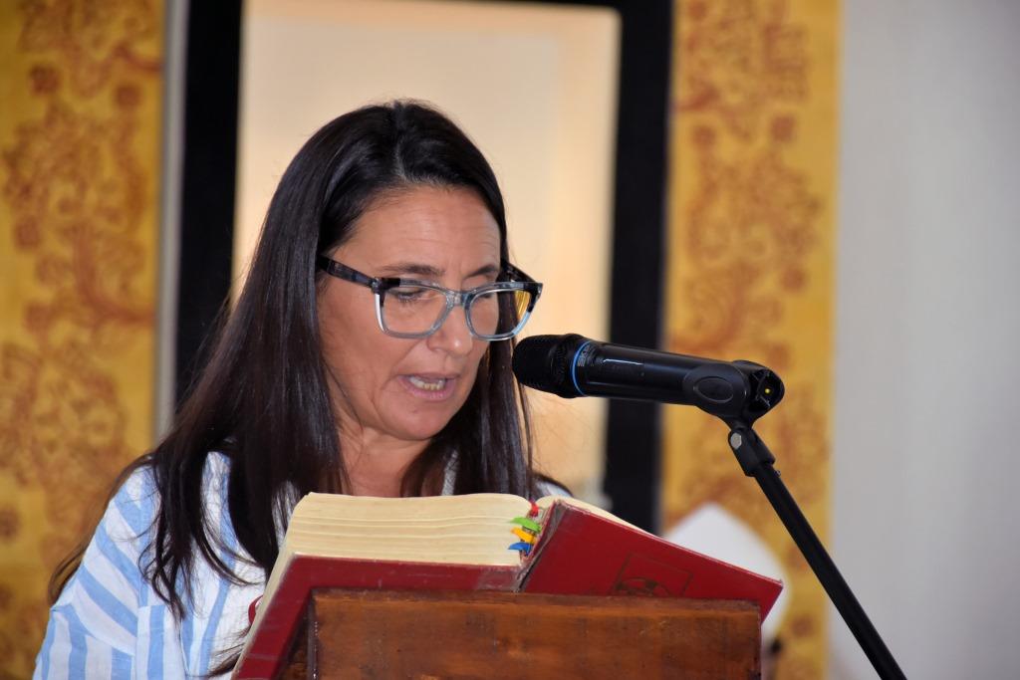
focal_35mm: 210
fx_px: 5950
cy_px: 340
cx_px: 510
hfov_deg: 9.8
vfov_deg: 6.5
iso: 1600
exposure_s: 1/250
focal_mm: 140
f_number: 7.1
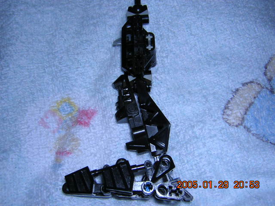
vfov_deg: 39.7
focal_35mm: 36
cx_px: 138
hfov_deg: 51.4
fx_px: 286
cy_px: 103
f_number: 5.2
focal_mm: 4.7
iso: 100
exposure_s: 1/60.1
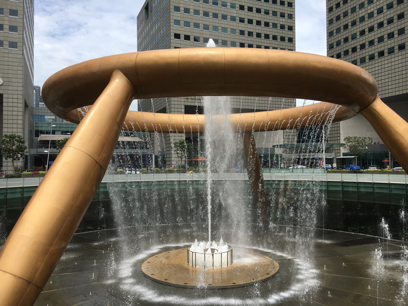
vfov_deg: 48.2
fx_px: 342
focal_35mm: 29
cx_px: 204
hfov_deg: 61.7
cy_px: 153
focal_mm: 4.15
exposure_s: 1/1876
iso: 25
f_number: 2.2
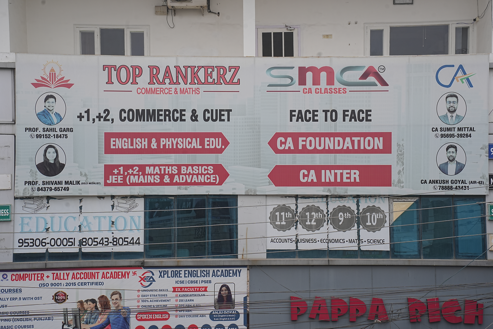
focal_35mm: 67
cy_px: 164
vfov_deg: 20.3
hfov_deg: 30.1
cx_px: 246
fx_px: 917
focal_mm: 67
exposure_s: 1/100
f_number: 9
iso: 400
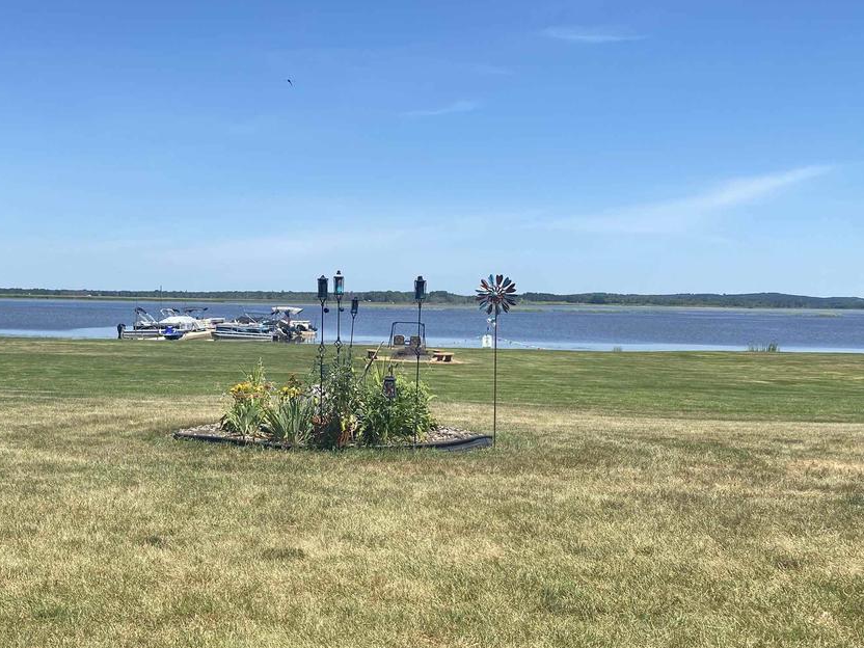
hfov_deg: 45.9
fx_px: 998
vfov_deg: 35.7
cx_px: 271
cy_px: 414
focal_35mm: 40
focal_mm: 4.25
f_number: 1.8
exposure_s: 1/2890
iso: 32
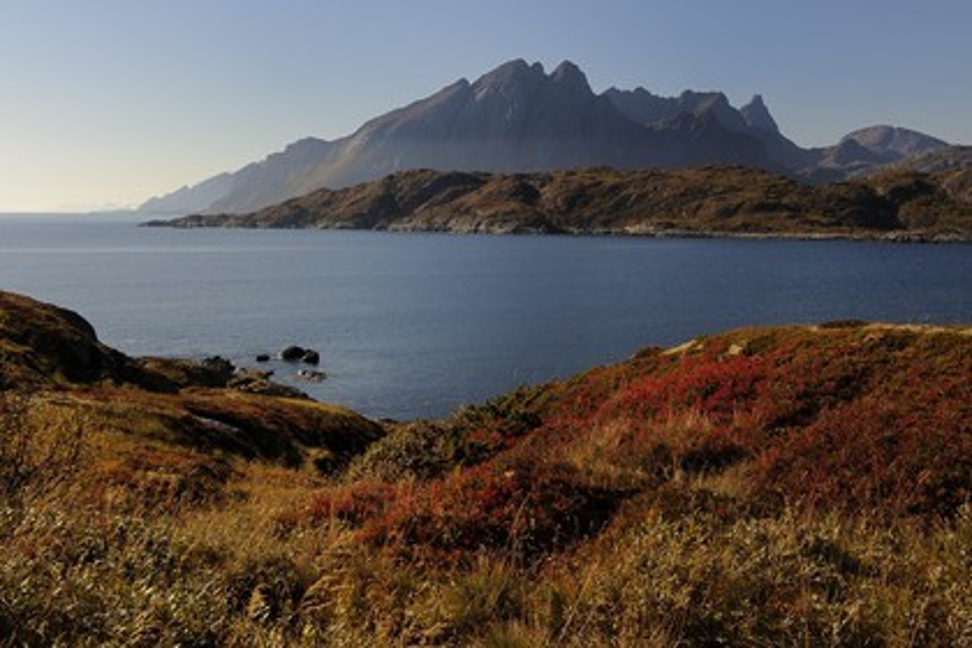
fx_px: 1026
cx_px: 486
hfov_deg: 50.7
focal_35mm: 38
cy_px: 324
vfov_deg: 35.1
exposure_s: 1/160
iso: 200
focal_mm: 38
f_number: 16
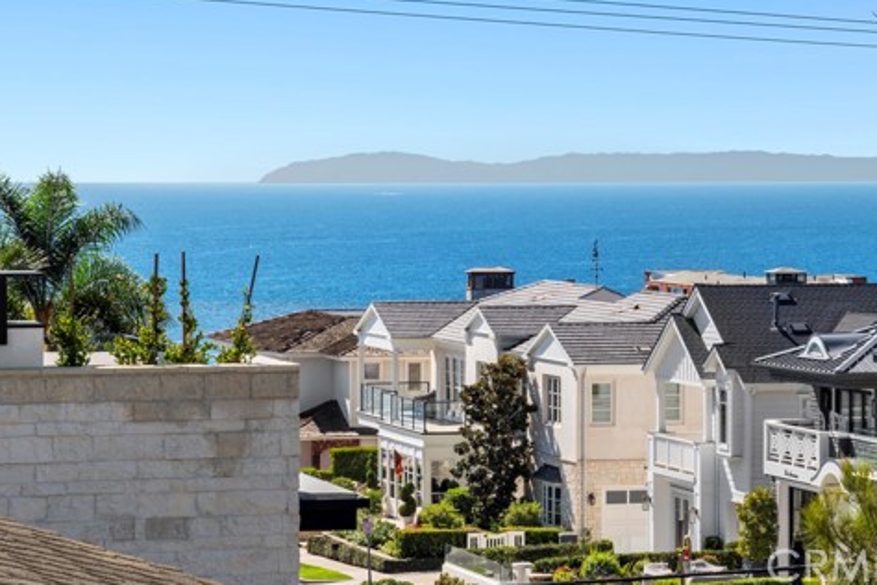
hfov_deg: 14.3
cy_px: 198
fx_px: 3483
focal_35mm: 143
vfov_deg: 9.6
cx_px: 522
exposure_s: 1/100
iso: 80
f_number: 11
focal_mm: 70
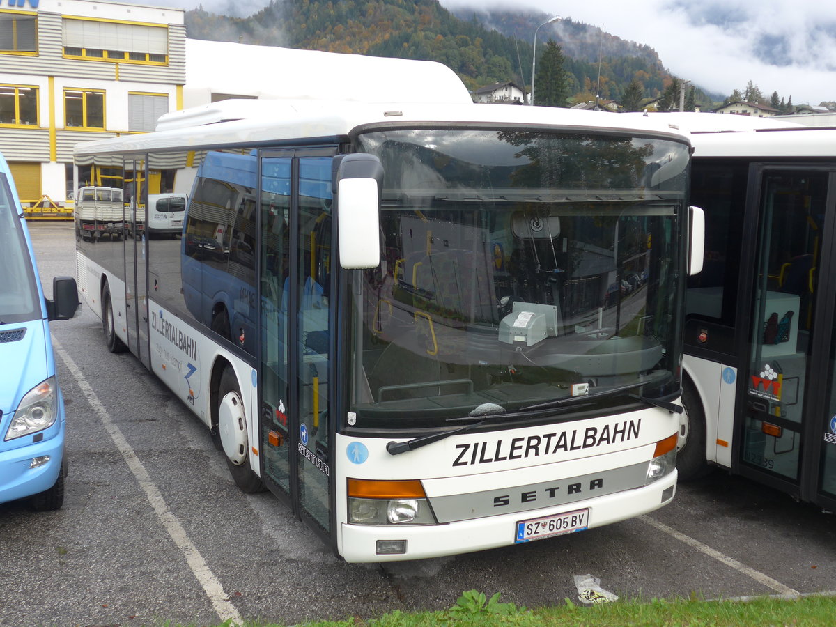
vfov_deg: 36.8
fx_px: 942
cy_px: 314
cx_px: 418
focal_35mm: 39
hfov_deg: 47.9
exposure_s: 1/250
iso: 80
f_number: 2.8
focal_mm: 8
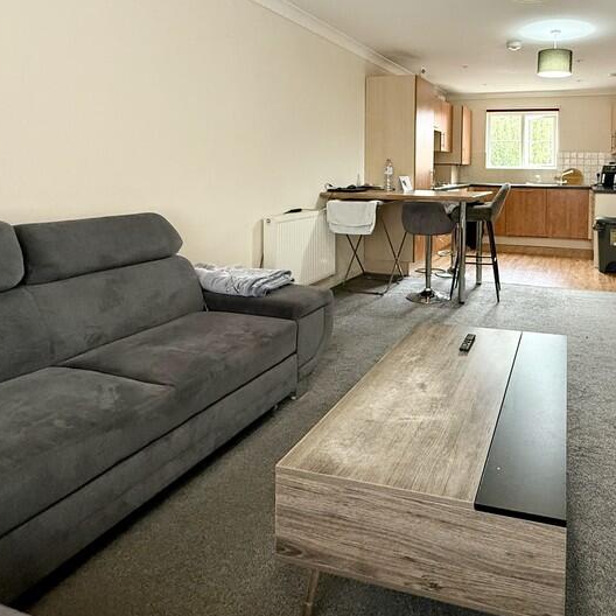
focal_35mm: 24
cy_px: 186
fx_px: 483
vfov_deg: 62.7
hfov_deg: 62.0
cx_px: 449
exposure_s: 1/69
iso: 400
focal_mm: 2.22
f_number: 2.2
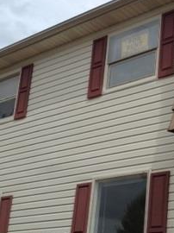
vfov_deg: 23.6
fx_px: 557
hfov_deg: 17.4
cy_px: 128
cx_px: 165
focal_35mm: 83
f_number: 2.4
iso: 50
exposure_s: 1/2045
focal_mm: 4.28
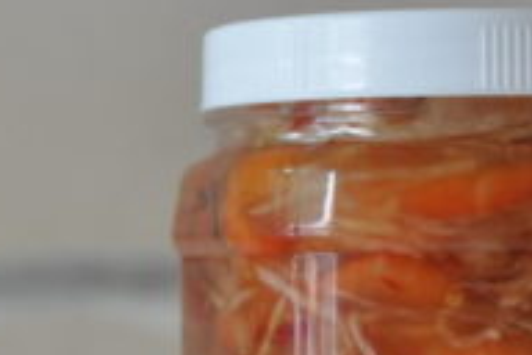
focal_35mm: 211
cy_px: 300
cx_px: 83
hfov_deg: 9.7
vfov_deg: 6.5
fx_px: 3111
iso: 800
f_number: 4.8
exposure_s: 1/60
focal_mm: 45
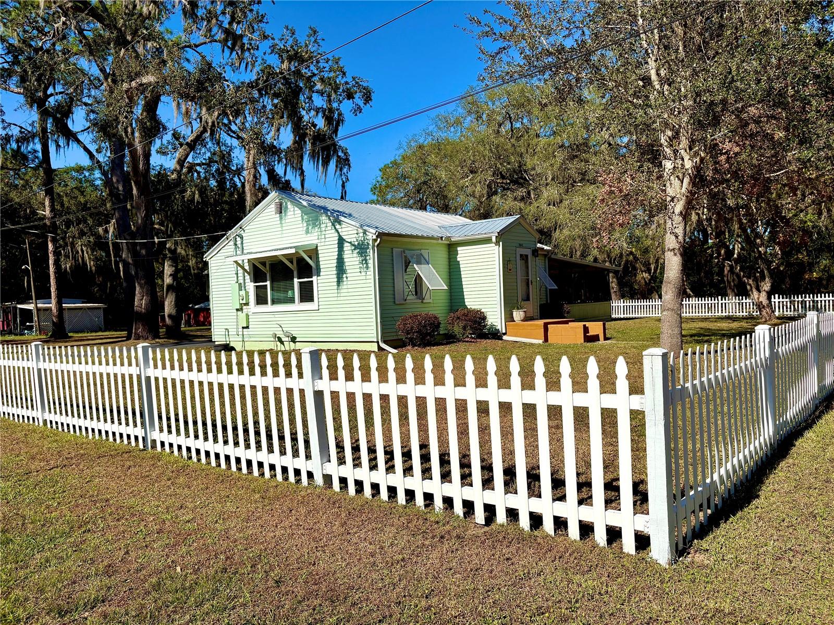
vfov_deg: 53.1
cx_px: 417
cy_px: 312
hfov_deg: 67.3
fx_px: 626
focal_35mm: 26
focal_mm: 5.96
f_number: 1.6
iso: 50
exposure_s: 1/8850
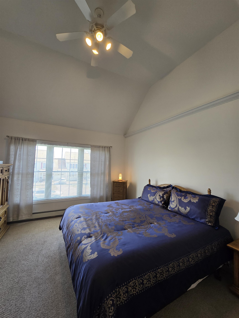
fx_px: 120
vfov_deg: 106.2
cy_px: 159
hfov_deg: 89.9
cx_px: 120
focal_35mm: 13
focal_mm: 2.2
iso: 80
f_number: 2.2
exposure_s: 1/60
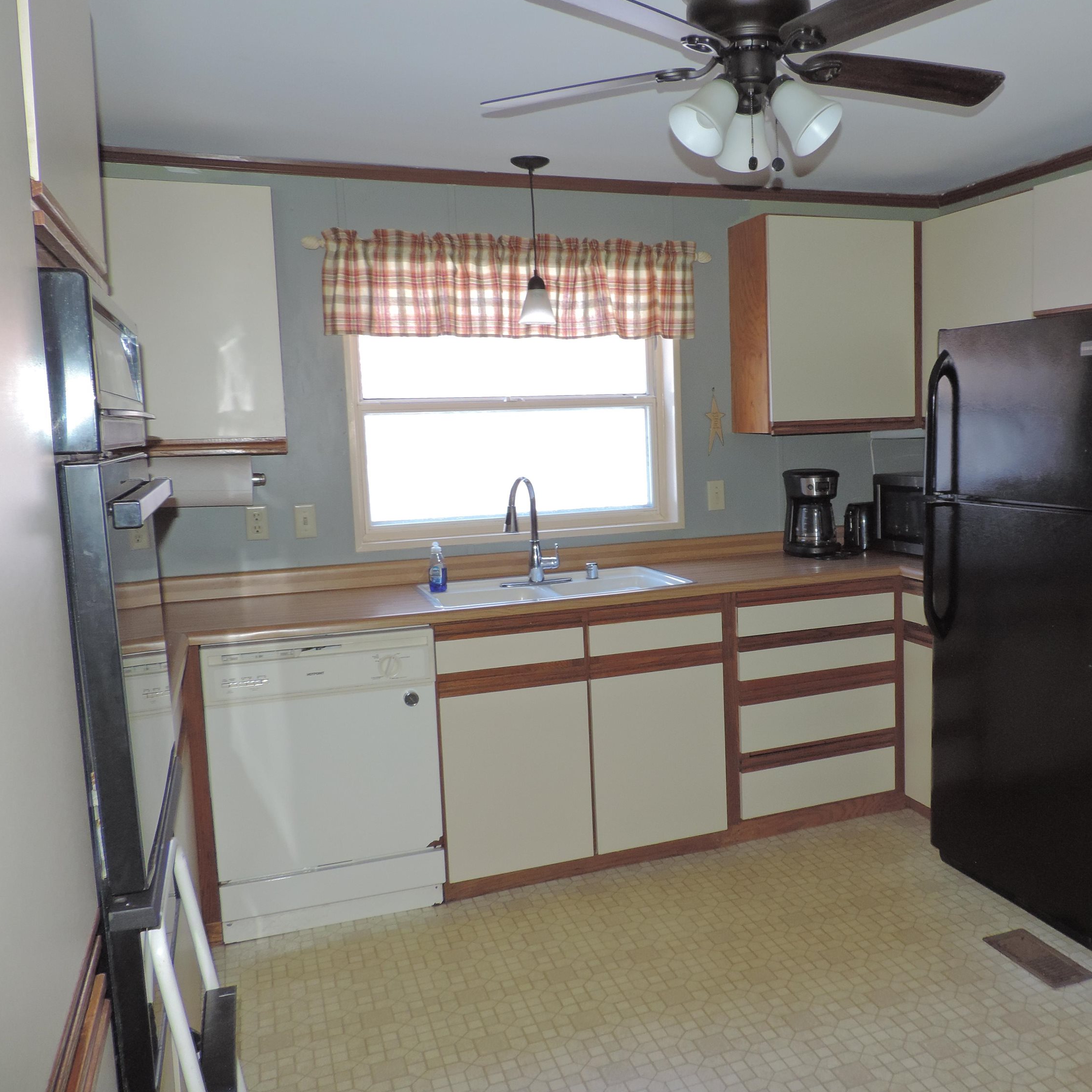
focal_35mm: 29
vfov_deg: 55.6
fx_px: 1035
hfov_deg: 54.8
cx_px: 697
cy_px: 537
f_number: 3
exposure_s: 1/30
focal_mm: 4.3
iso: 200
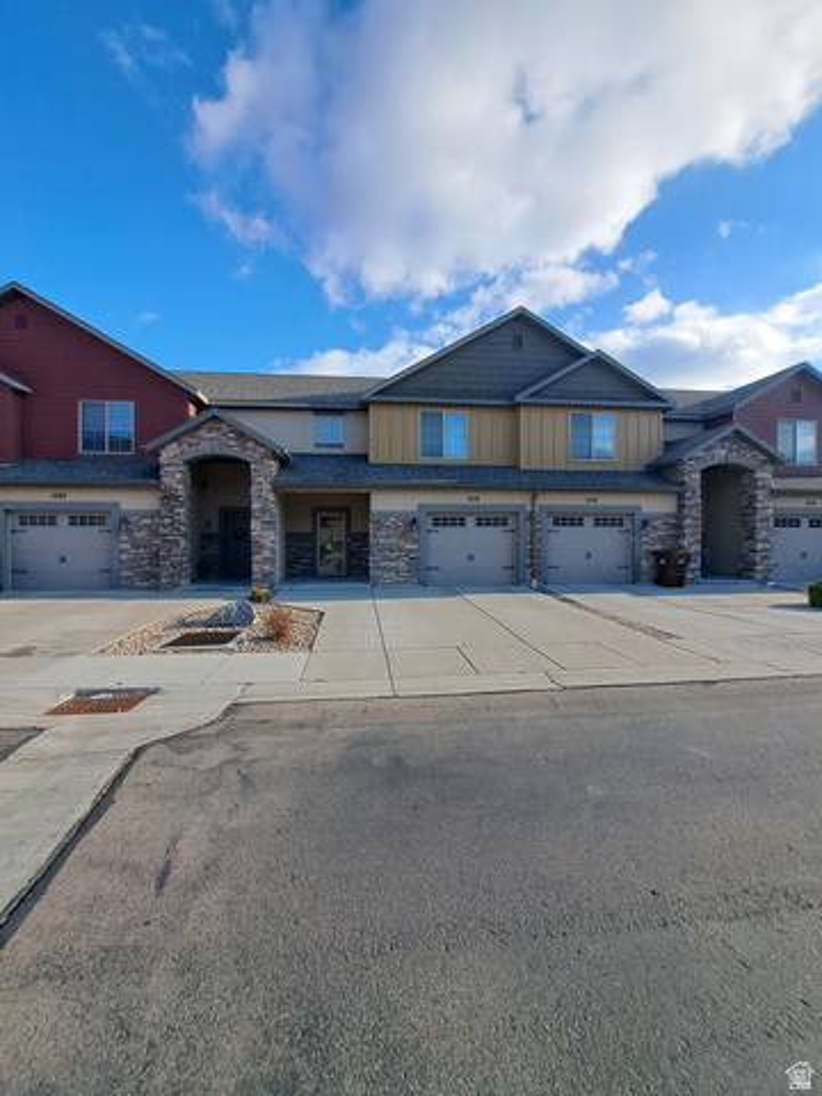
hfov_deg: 89.9
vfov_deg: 106.2
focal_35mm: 13
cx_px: 411
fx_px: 412
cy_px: 548
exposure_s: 1/1330
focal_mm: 1.74
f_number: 2.2
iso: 50
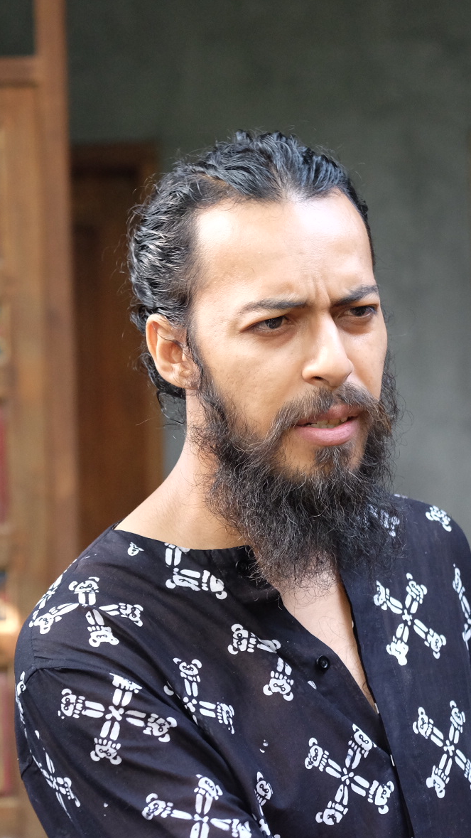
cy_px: 420
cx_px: 202
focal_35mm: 131
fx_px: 2909
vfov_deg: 16.4
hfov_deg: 9.3
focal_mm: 55
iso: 2000
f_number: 3.5
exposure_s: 1/250
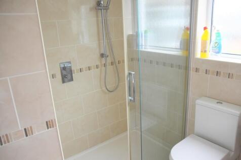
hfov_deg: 67.4
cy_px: 80
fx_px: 181
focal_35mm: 27
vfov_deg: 47.9
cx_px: 120
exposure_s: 1/250
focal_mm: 18
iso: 800
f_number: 3.5
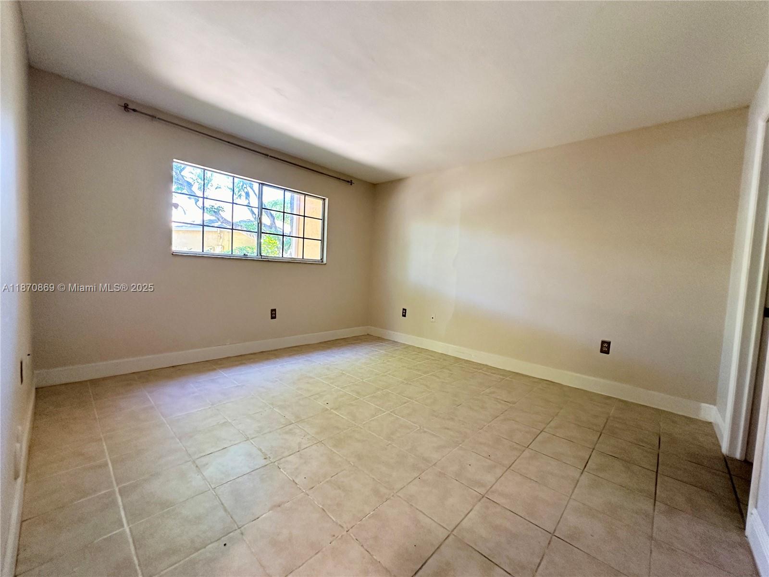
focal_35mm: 14
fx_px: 311
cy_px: 288
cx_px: 384
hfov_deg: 102.1
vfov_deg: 85.7
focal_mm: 2.22
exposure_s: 1/60
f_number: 2.2
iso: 200
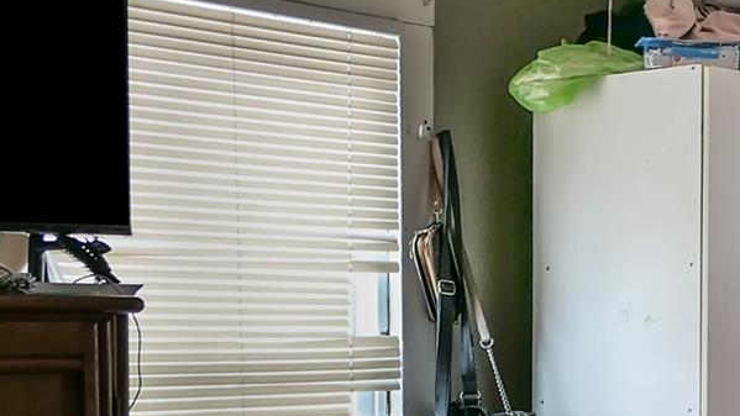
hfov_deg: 23.1
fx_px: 1688
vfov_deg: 14.0
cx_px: 840
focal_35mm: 86
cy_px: 325
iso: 200
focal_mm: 8.8
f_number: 1.4
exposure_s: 1/60
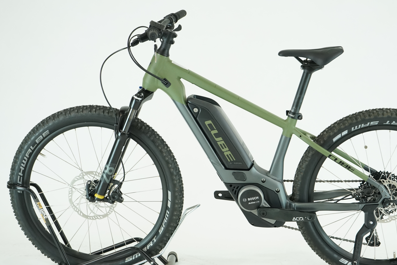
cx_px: 239
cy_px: 141
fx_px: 882
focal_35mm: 80
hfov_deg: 25.3
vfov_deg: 17.1
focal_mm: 65
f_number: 5.6
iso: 1600
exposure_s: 1/200
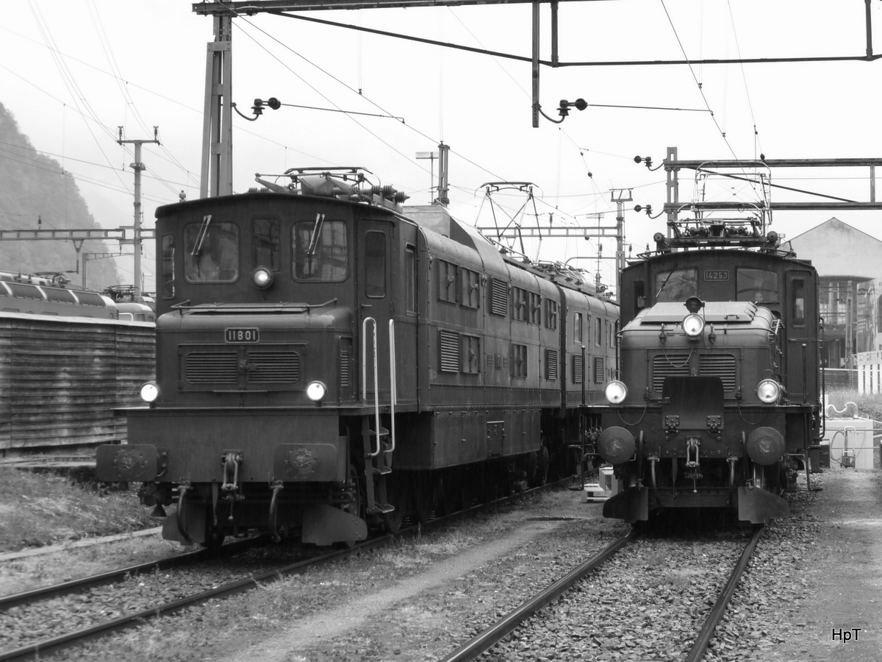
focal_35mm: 90
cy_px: 331
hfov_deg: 21.8
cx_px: 441
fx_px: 2293
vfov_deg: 16.4
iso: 200
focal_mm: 16.1
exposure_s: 1/60
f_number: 5.2
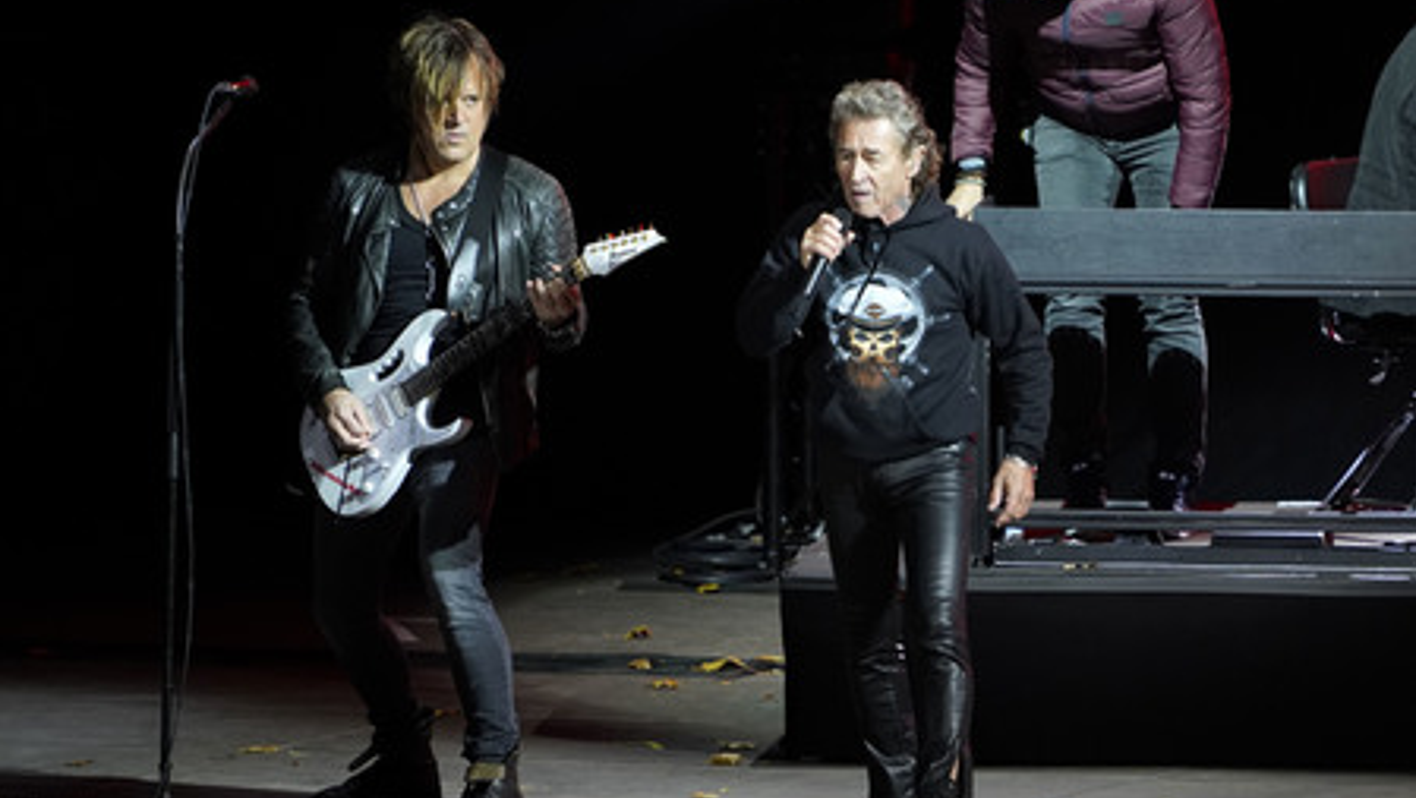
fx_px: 23702
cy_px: 426
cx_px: 708
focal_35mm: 631
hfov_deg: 3.4
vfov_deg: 1.9
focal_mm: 600
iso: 3200
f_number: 6.3
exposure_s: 1/200
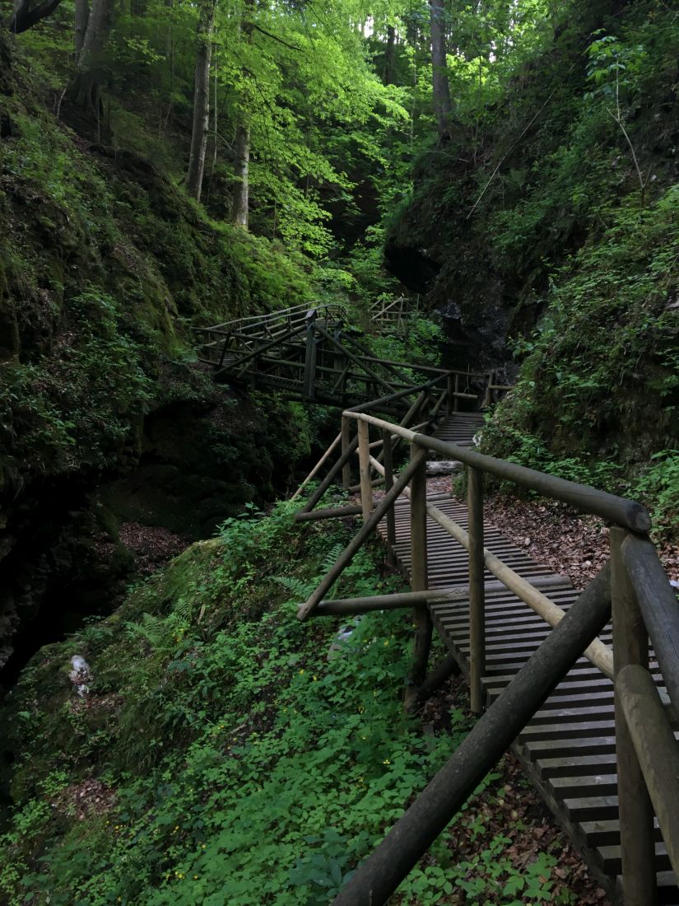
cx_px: 340
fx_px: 758
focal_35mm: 29
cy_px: 453
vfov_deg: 61.7
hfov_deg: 48.2
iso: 64
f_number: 2.2
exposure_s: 1/33
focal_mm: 4.15
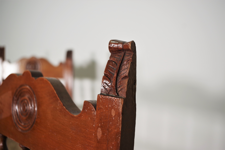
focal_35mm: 42
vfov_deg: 31.9
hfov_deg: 46.4
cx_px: 112
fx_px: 262
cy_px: 75
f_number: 4
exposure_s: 1/60
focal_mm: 28.13
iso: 400
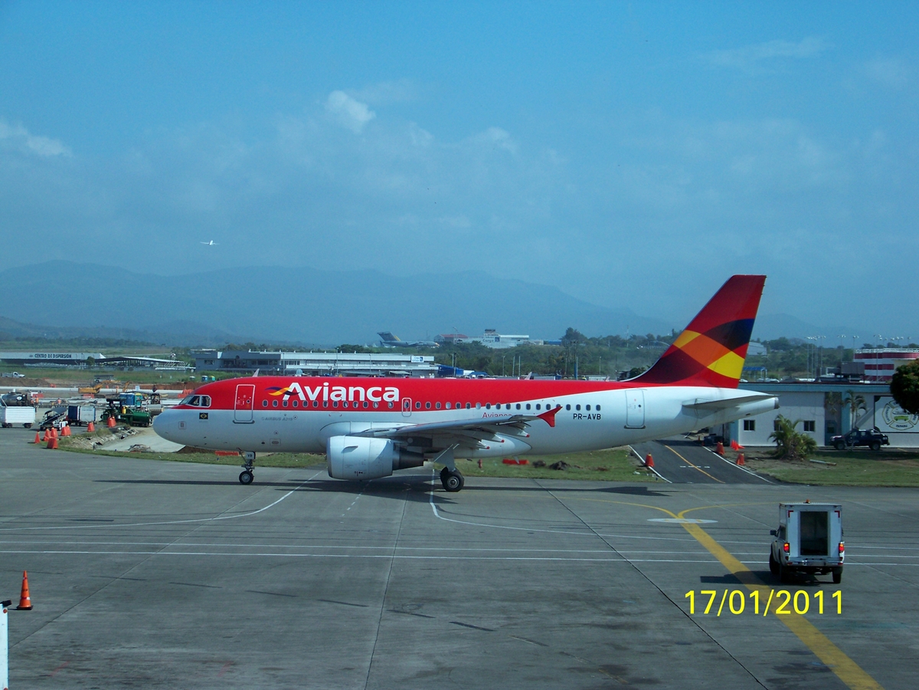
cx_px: 460
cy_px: 345
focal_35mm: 84
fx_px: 2230
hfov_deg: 23.3
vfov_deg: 17.6
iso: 64
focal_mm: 16.2
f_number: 3.2
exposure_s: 1/1000
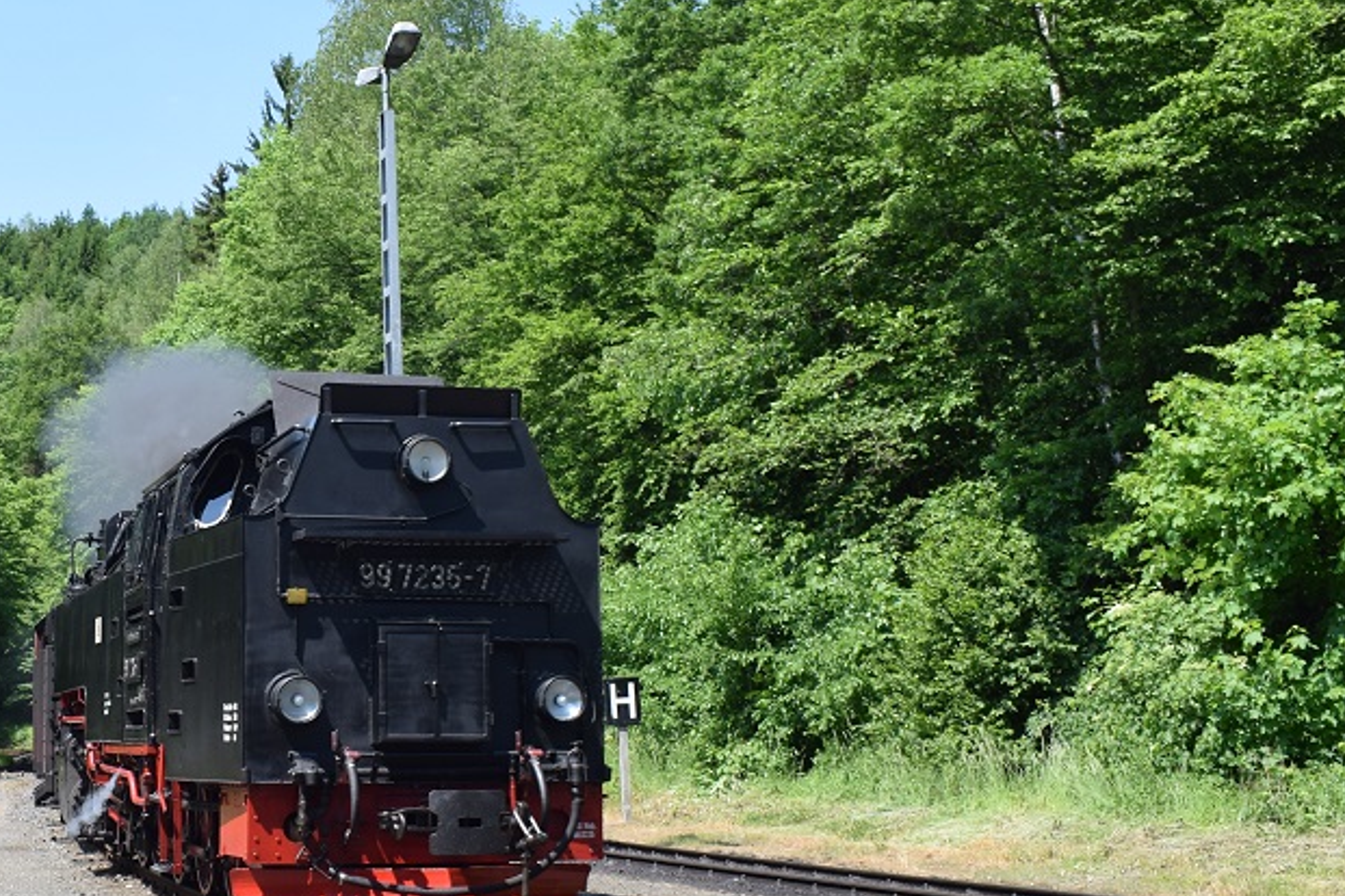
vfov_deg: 23.4
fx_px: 2167
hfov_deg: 33.5
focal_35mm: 58
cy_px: 509
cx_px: 264
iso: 100
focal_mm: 20
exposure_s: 1/200
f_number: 7.1
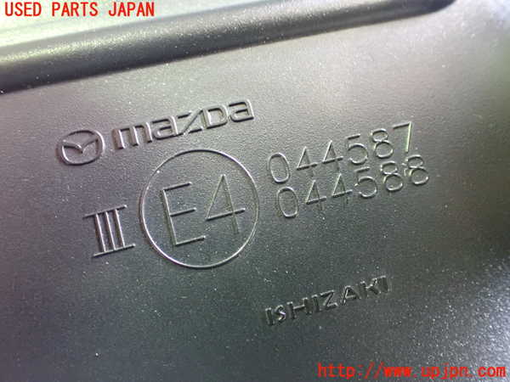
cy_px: 191
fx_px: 604
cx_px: 255
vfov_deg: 35.1
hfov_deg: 45.8
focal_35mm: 41
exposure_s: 1/15
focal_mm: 7.31
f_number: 2.8
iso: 1600
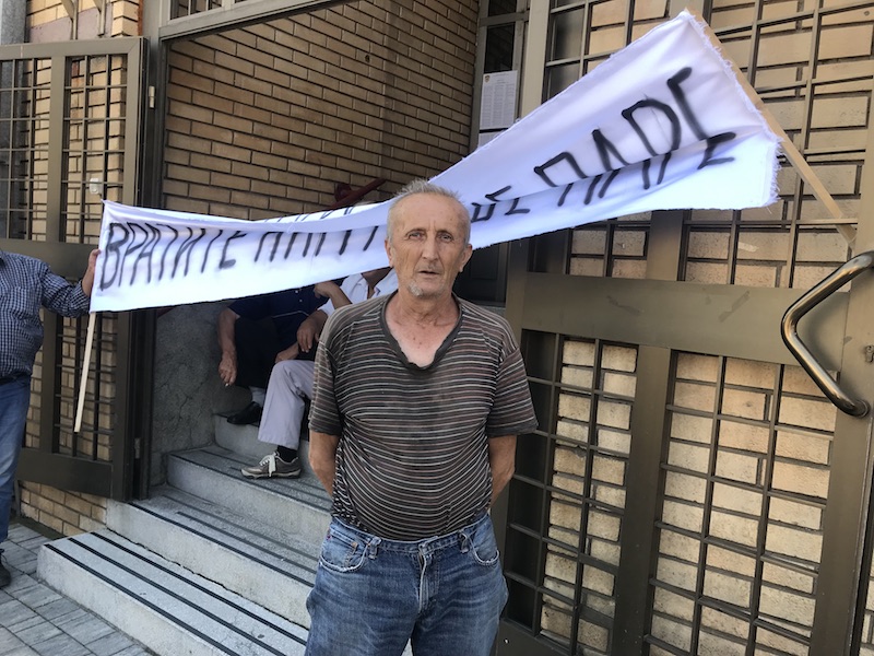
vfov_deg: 49.7
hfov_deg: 63.4
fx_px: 707
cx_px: 437
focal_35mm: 28
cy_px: 328
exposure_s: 1/321
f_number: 1.8
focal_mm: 3.99
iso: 20
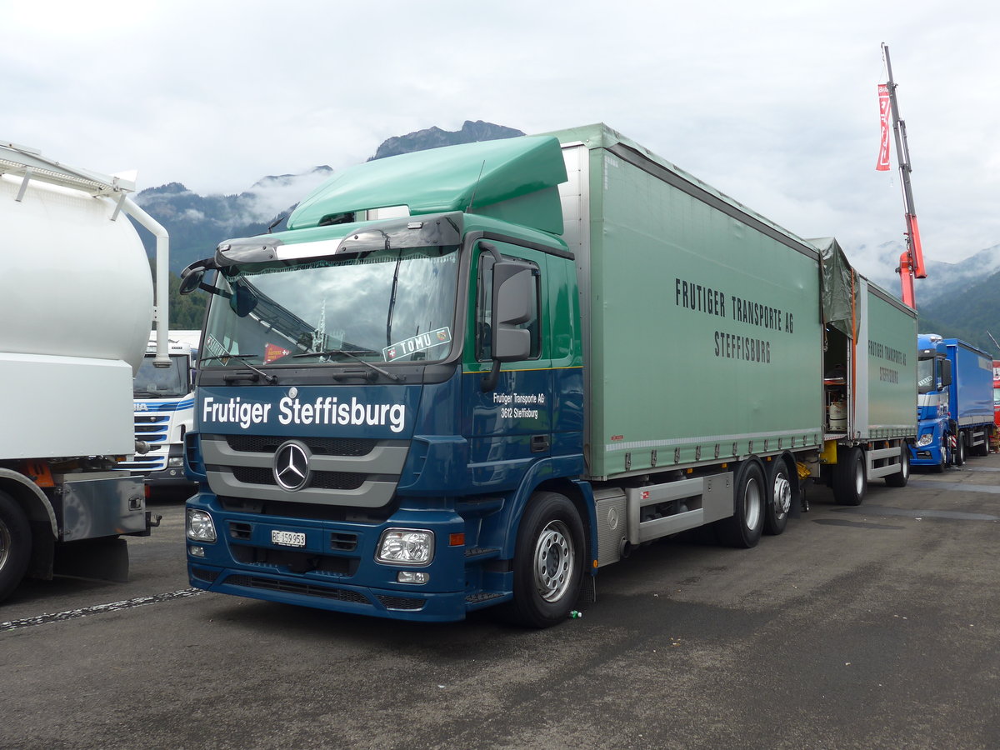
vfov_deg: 41.8
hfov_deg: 54.0
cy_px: 375
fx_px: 982
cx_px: 500
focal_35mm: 34
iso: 80
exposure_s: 1/500
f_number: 2.8
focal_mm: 7
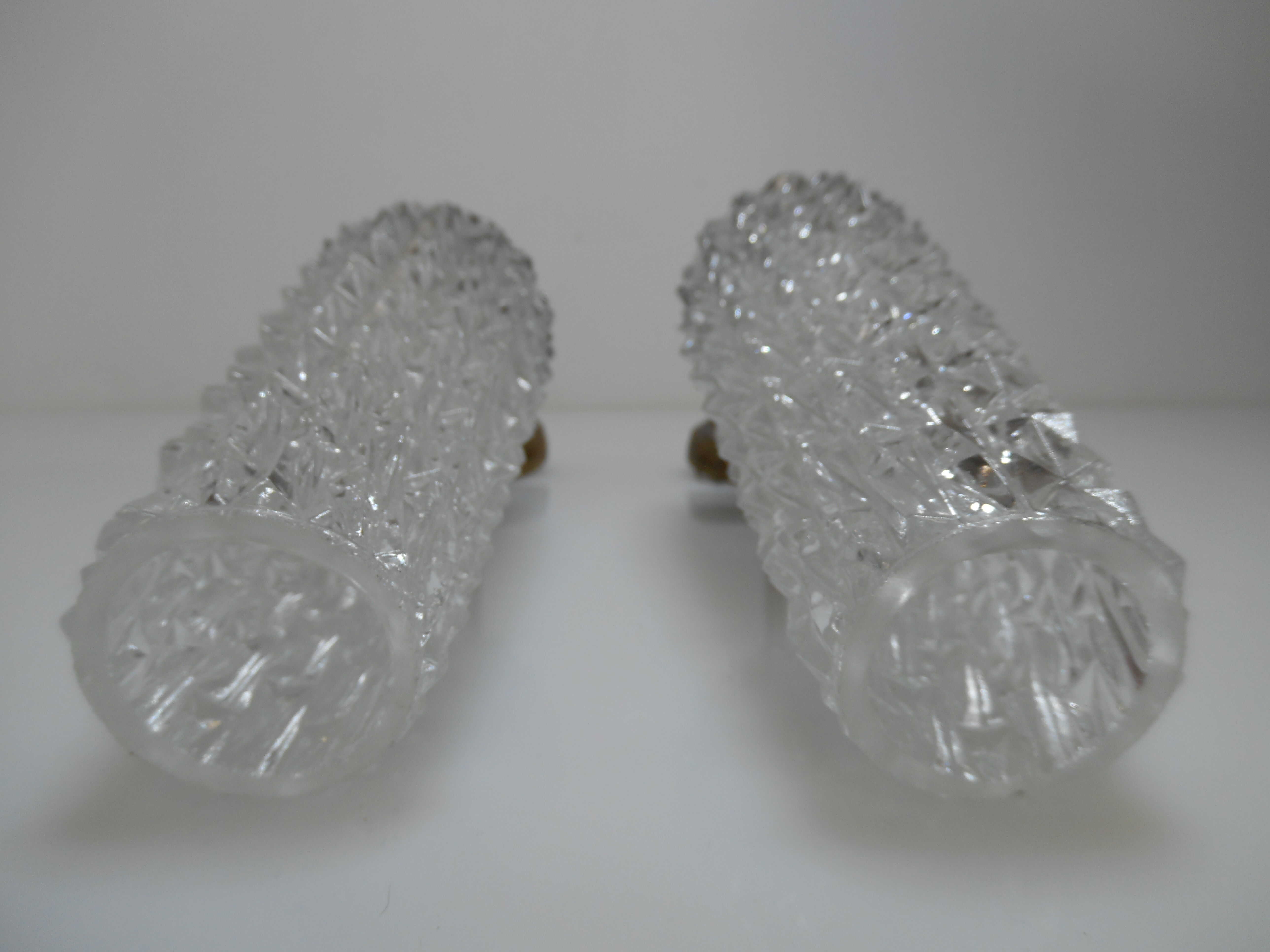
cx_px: 635
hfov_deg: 69.4
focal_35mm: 25
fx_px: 917
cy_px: 476
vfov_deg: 54.9
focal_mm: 4.5
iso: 80
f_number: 3.5
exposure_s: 1/40
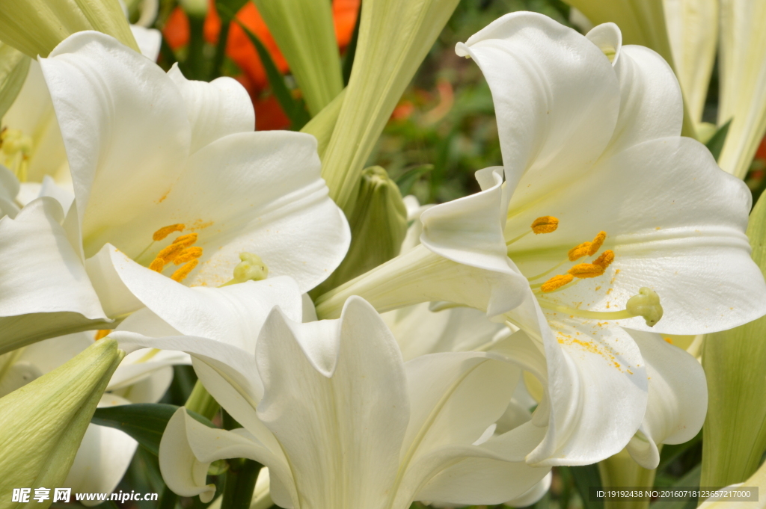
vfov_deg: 5.2
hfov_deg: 7.9
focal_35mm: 262
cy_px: 254
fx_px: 5581
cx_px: 383
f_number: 18
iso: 450
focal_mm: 175
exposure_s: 1/250
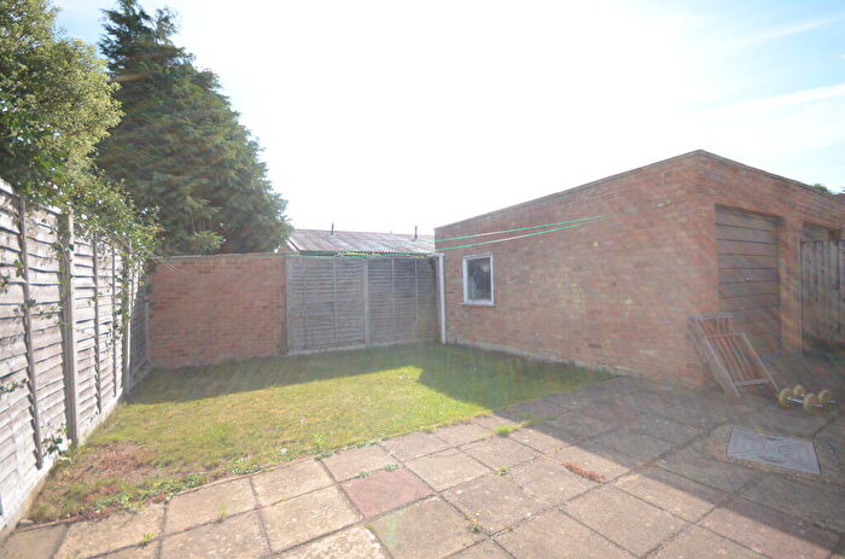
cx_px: 422
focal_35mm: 15
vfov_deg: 77.0
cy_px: 280
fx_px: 351
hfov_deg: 100.5
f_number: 4.5
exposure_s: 1/250
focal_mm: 10
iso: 100
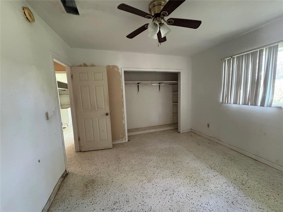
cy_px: 106
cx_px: 142
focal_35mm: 14
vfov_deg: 85.7
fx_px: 114
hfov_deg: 102.1
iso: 800
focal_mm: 2.22
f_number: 2.2
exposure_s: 1/60
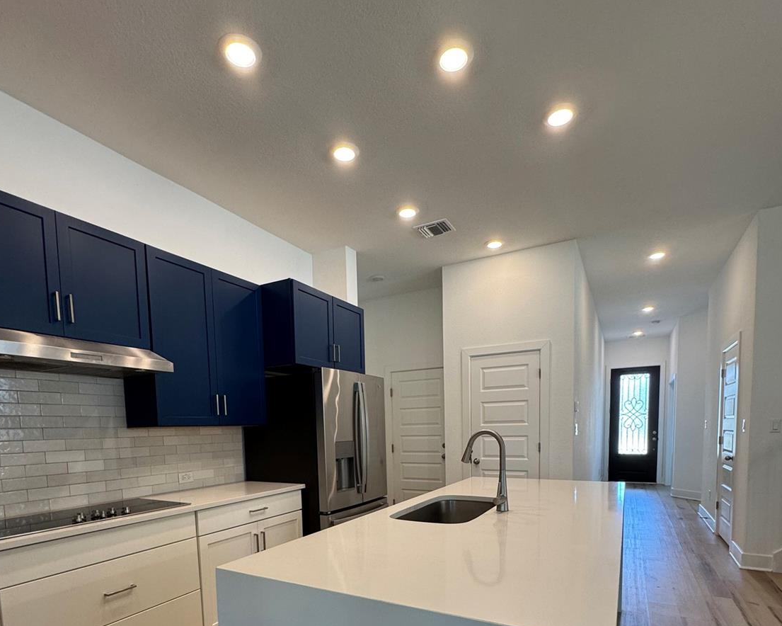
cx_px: 389
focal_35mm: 19
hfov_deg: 83.3
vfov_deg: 66.7
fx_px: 440
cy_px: 464
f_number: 2.2
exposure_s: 1/120
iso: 160
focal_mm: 2.22
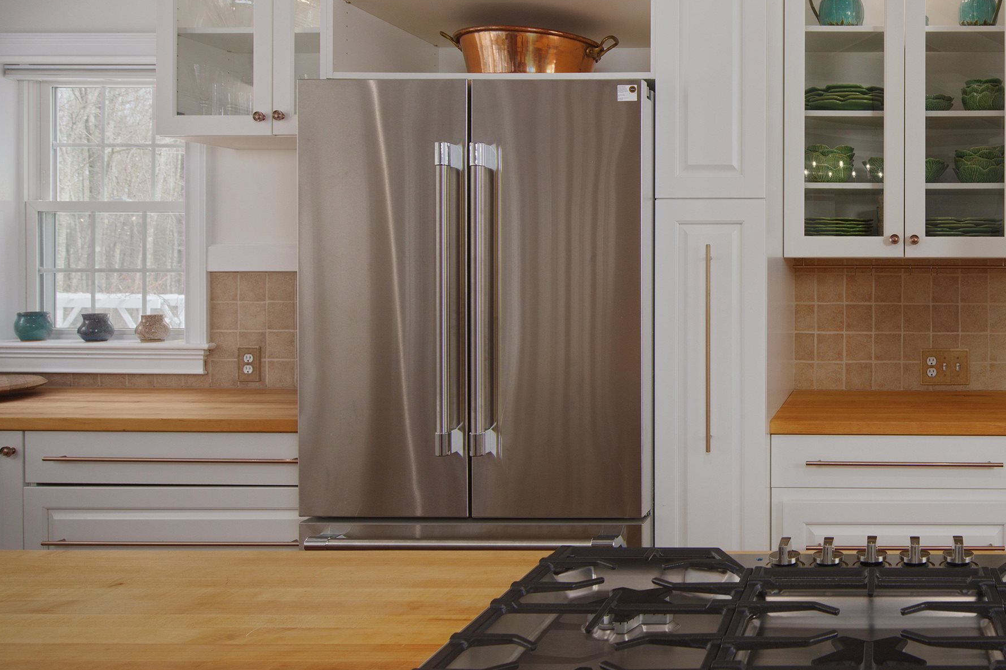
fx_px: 890
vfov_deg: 41.1
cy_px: 272
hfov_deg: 53.3
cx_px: 862
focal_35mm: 32
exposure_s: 1/10
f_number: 7.1
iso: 400
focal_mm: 18.5
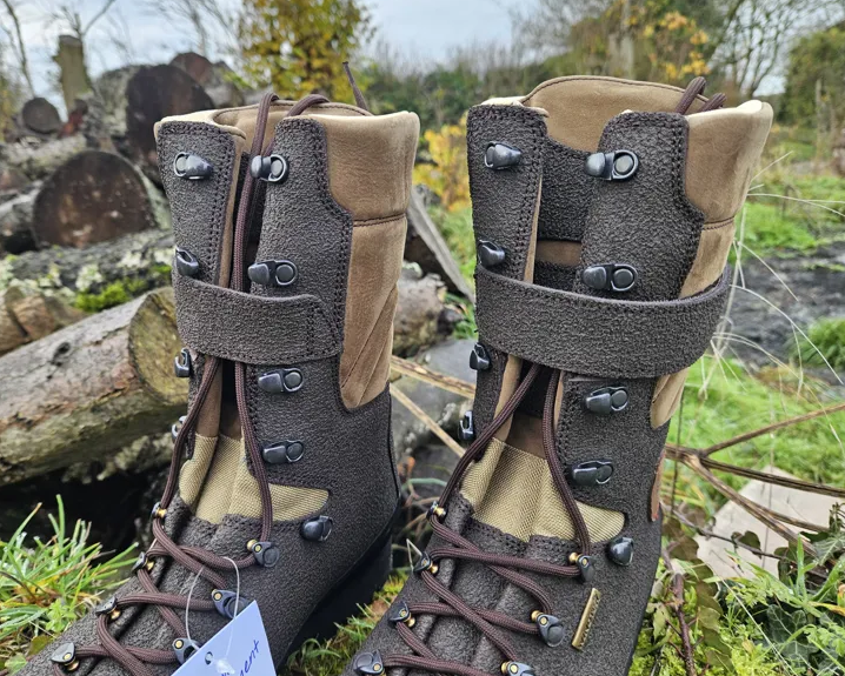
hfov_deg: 68.0
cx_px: 393
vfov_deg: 56.8
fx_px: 625
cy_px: 330
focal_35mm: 25
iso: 80
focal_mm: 5.4
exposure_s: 1/190
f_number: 1.8
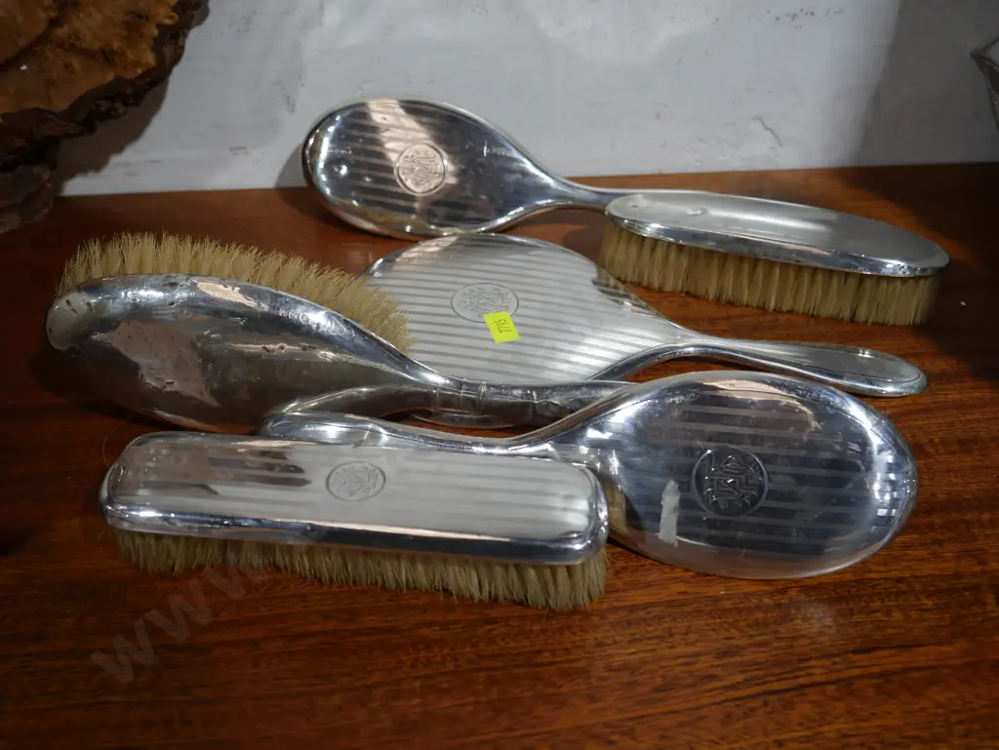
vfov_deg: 41.8
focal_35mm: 34
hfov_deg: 53.9
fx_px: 982
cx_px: 500
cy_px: 375
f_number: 4
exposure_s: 1/60
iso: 320
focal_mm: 17
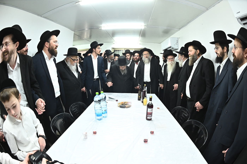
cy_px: 82
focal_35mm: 16
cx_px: 124
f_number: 7.1
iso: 2500
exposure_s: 1/160
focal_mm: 16
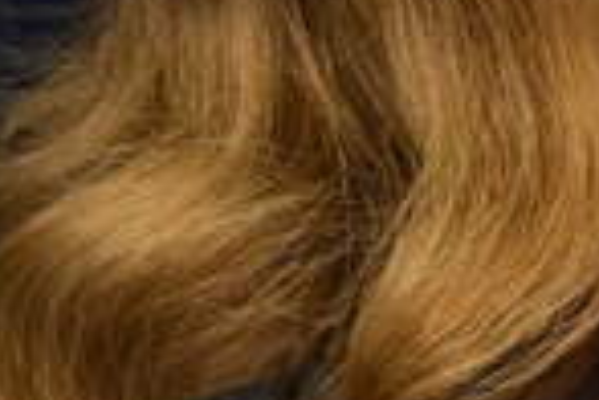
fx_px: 22494
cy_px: -67
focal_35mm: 1352
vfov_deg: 1.0
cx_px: 860
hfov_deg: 1.5
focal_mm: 320
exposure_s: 1/500
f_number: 6
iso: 4000
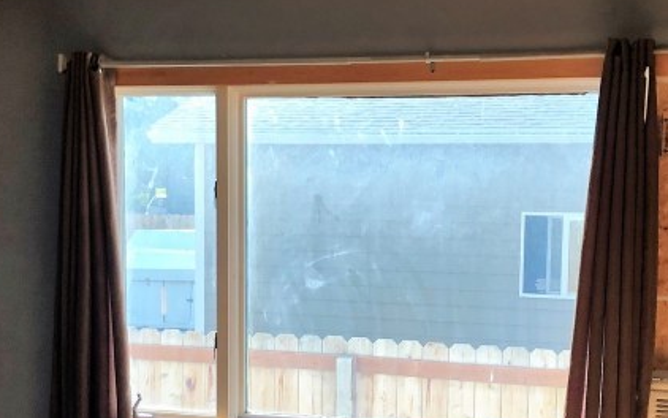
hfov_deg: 28.5
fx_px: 1311
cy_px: 312
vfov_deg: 18.0
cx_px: 282
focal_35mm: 72
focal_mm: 3.99
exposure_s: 1/120
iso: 32
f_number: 1.8
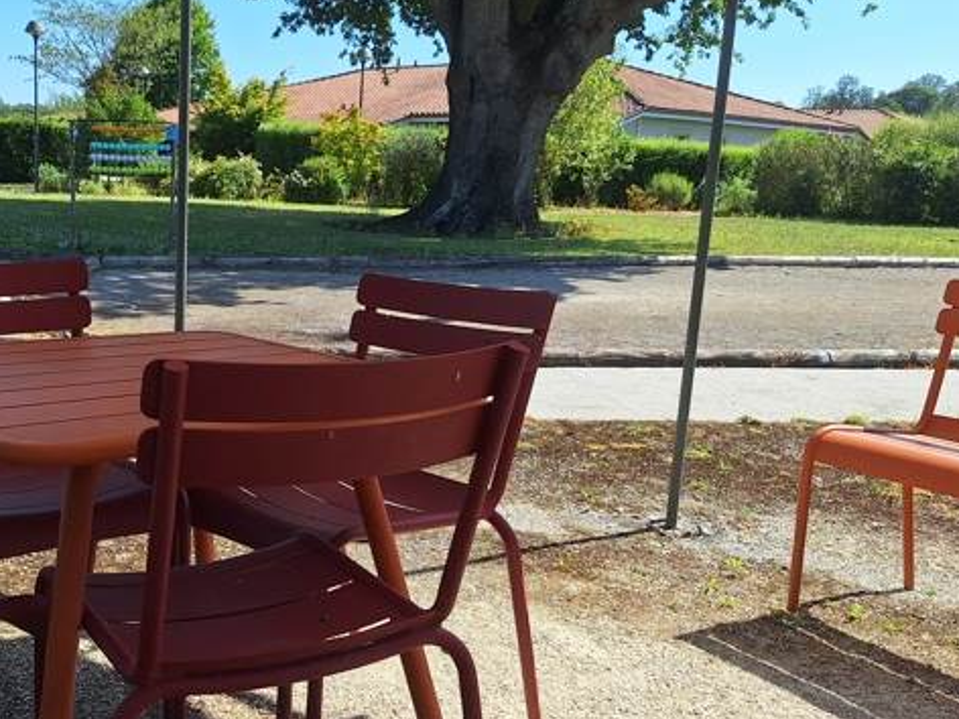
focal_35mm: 39
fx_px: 1080
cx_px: 286
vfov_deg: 36.8
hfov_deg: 46.8
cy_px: 337
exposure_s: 1/2336
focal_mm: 5.54
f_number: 1.8
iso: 40
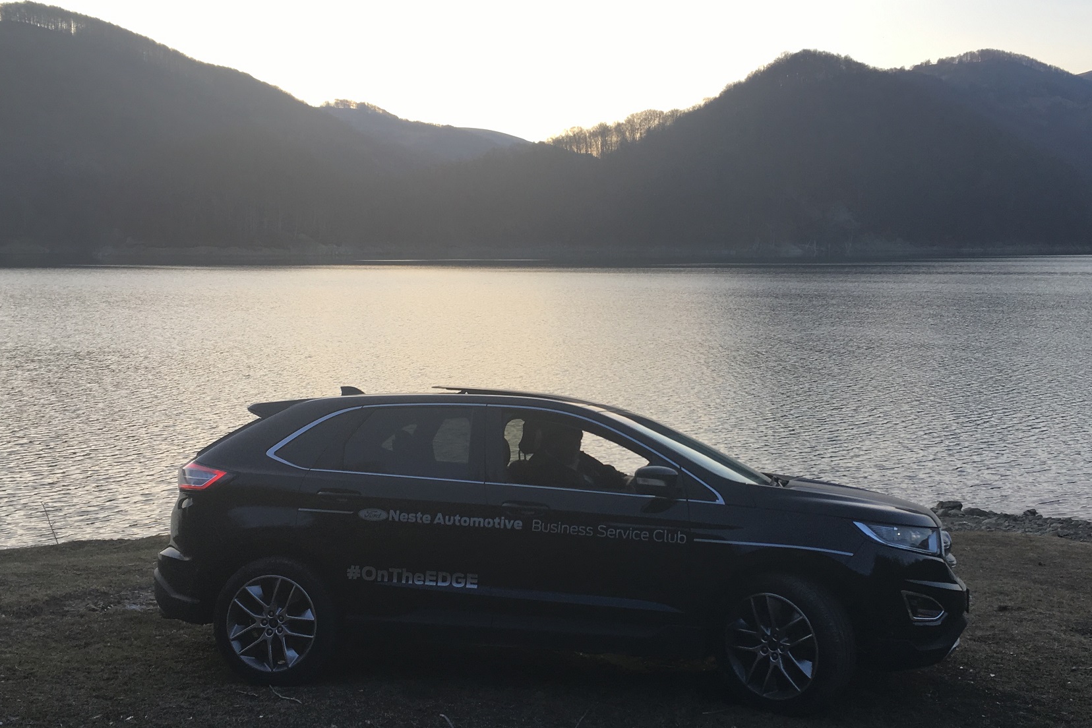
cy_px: 408
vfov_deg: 35.9
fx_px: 1122
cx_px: 559
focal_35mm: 37
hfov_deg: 51.9
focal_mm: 4.15
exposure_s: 1/256
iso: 25
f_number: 2.2
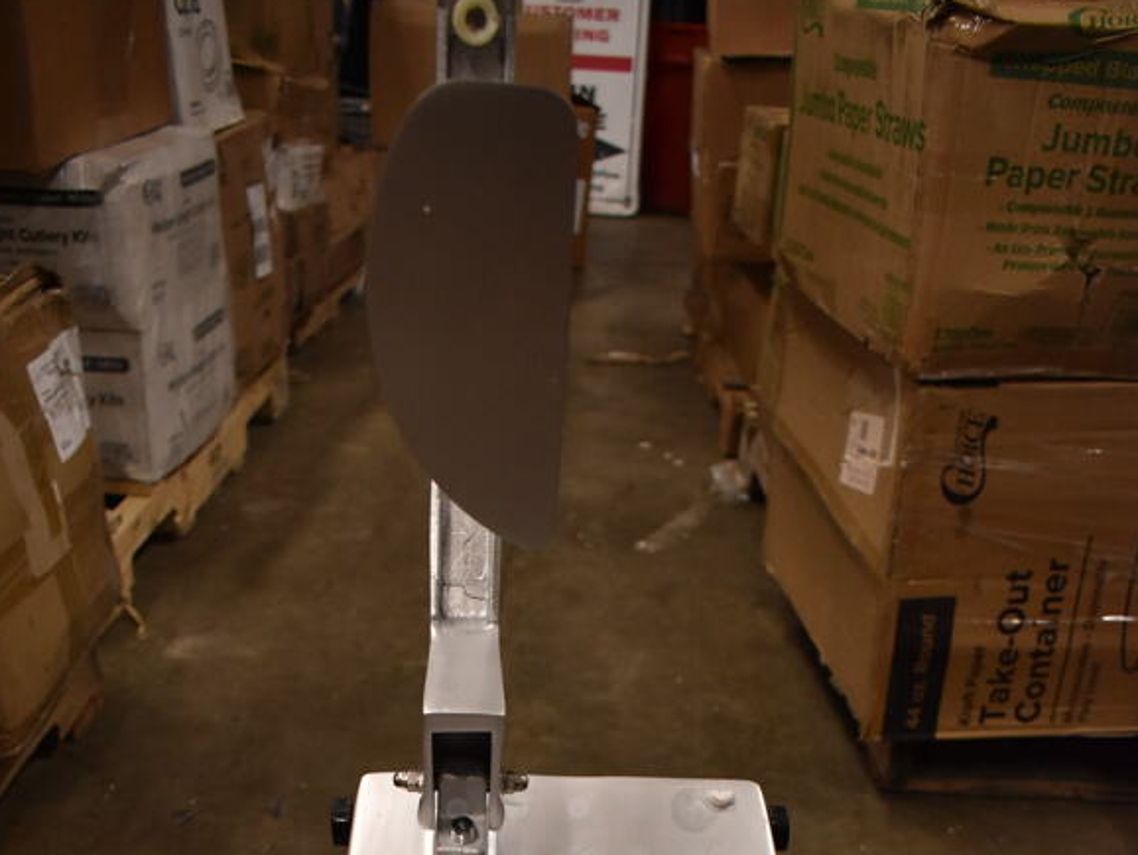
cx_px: 579
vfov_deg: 31.9
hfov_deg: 45.8
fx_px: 1348
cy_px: 889
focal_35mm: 41
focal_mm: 18
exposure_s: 1/125
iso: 1250
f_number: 3.5
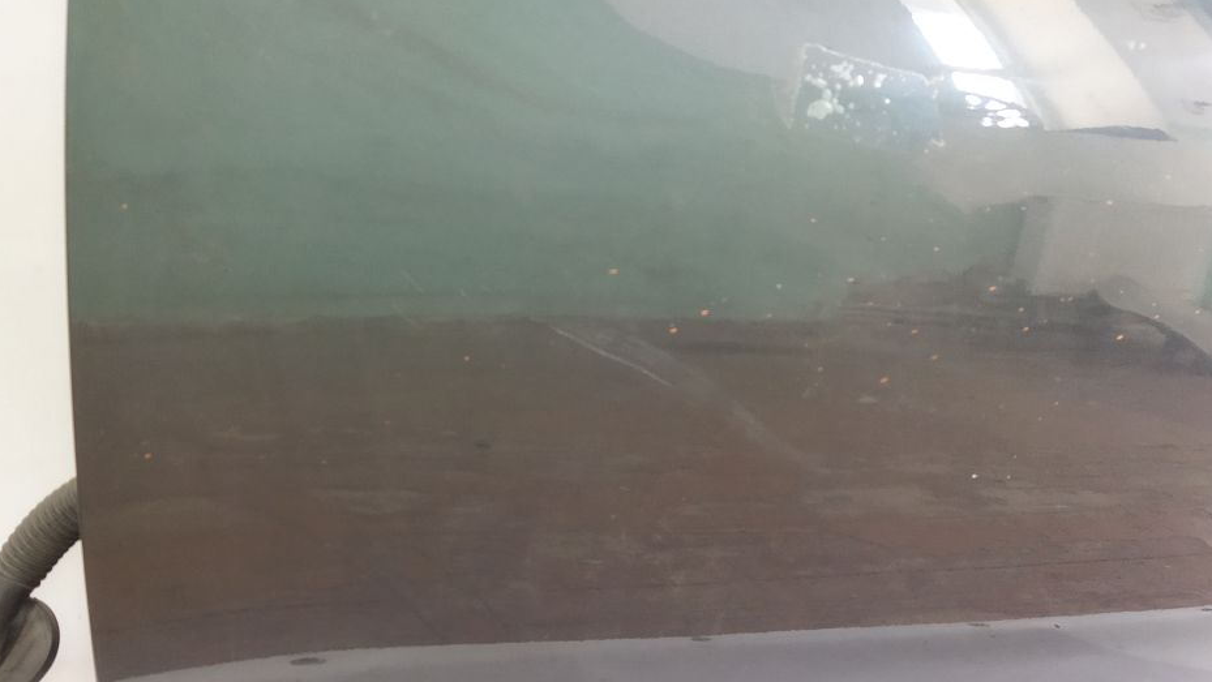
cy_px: 476
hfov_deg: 52.6
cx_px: 526
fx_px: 1221
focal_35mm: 38
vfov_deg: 30.9
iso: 472
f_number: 1.79
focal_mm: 4.71
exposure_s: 1/25
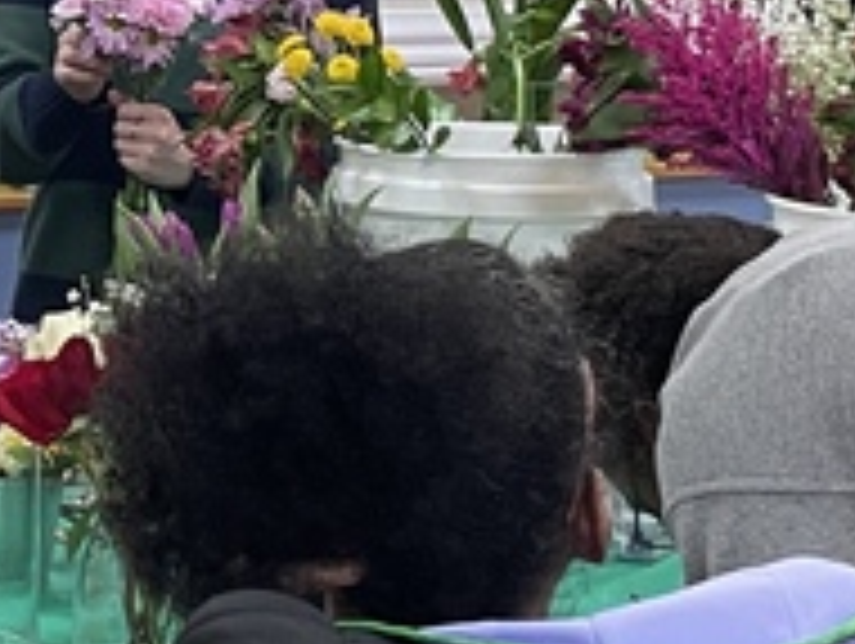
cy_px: -104
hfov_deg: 13.7
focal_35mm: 140
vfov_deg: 10.5
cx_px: -135
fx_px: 3462
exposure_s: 1/60
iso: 80
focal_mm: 4.2
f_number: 1.6
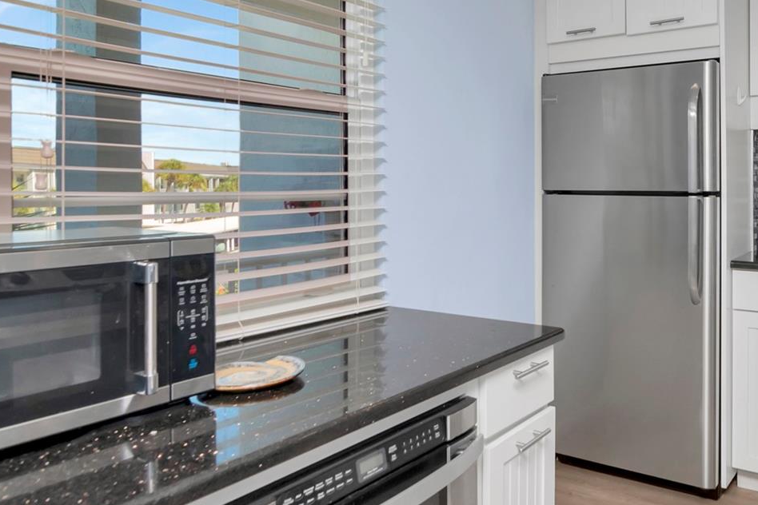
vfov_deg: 46.3
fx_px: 586
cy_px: 196
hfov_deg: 61.7
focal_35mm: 28
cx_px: 577
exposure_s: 1/200
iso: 640
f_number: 7.1
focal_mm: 11
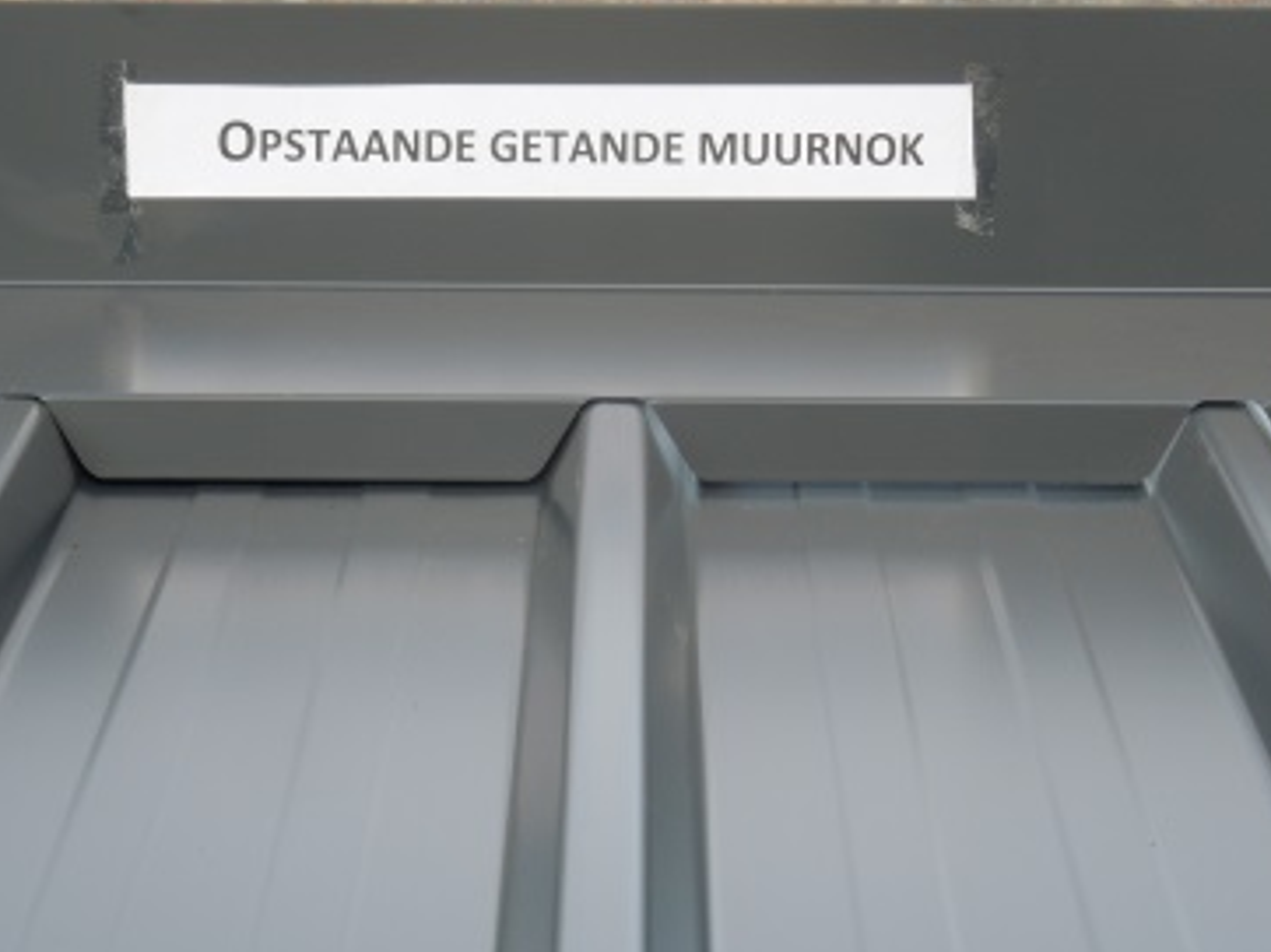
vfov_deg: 12.0
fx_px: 4513
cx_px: 453
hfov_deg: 16.0
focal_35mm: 123
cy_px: 634
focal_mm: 16
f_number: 4.6
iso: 100
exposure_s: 1/160
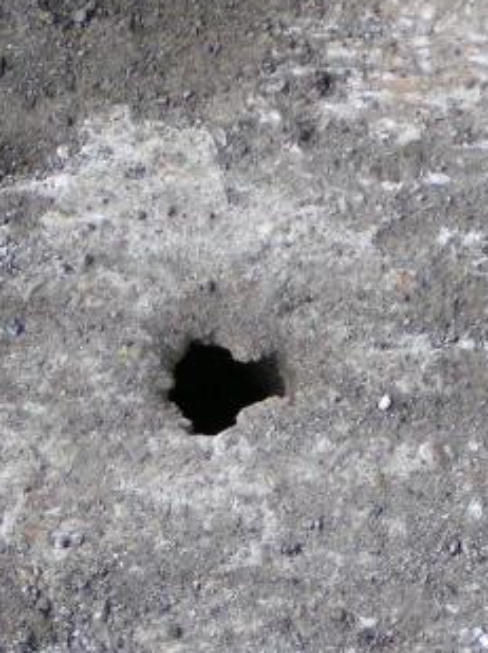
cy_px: 340
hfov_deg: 5.3
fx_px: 5274
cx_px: 363
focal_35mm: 280
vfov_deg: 7.1
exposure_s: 1/125
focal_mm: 16.6
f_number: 3.5
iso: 200
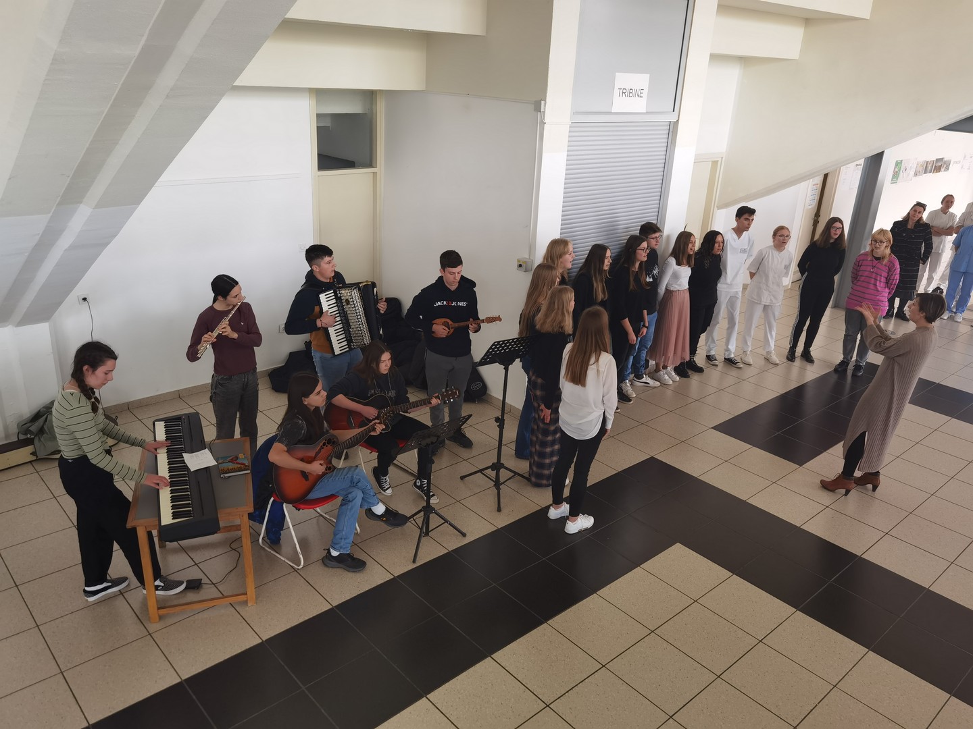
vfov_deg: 51.4
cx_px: 486
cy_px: 364
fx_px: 759
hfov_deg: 65.3
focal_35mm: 27
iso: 160
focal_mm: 6.71
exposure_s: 1/100
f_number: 1.9
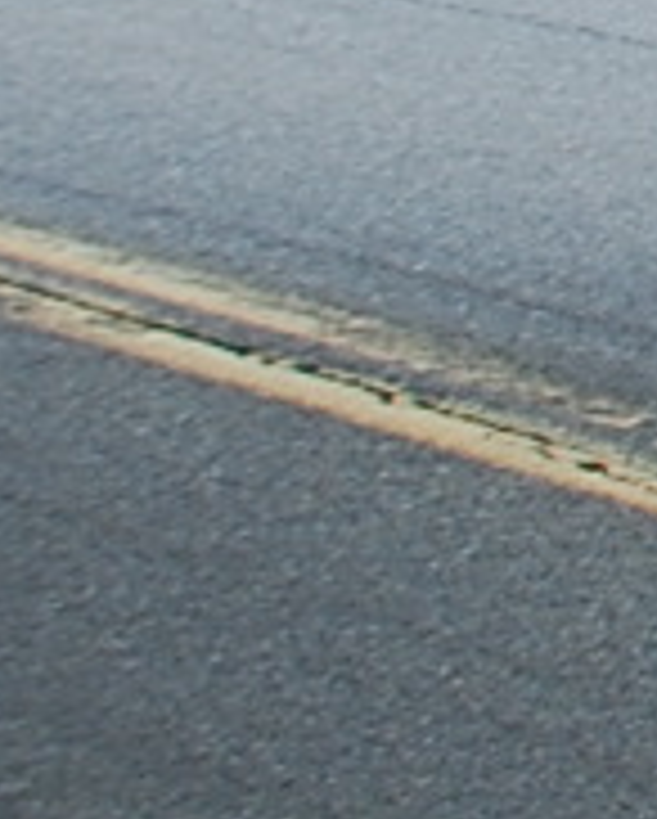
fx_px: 8008
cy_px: -1107
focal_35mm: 330
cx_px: 4244
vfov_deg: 5.7
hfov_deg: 3.8
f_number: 5.6
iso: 100
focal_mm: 22
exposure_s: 1/125
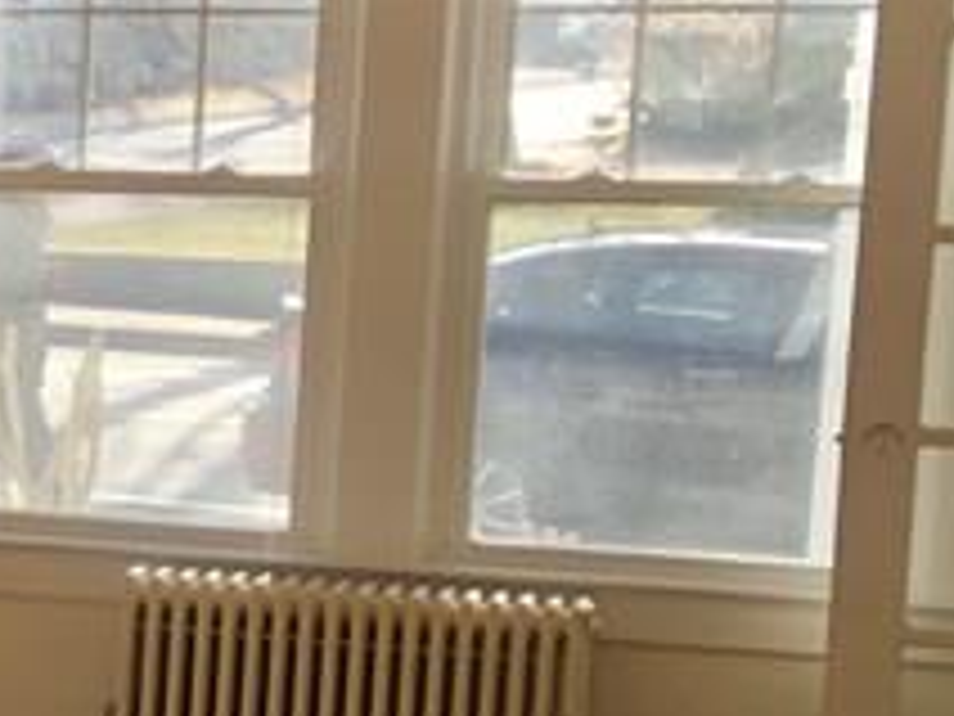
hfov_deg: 11.9
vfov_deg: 10.9
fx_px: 3721
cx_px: -1314
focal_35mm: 135
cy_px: 603
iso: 32
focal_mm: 3.99
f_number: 1.8
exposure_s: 1/120
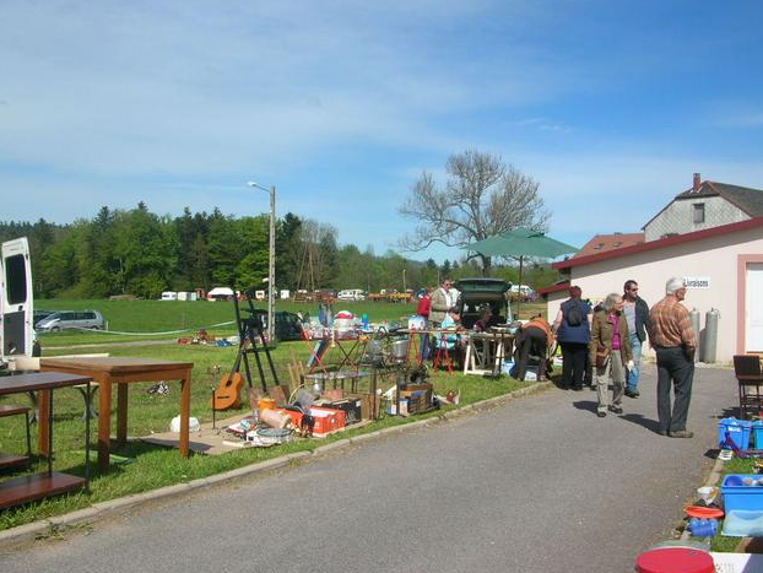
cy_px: 281
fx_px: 794
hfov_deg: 51.3
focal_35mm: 36
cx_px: 388
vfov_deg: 39.7
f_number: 5.6
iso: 50
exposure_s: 1/370
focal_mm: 5.8
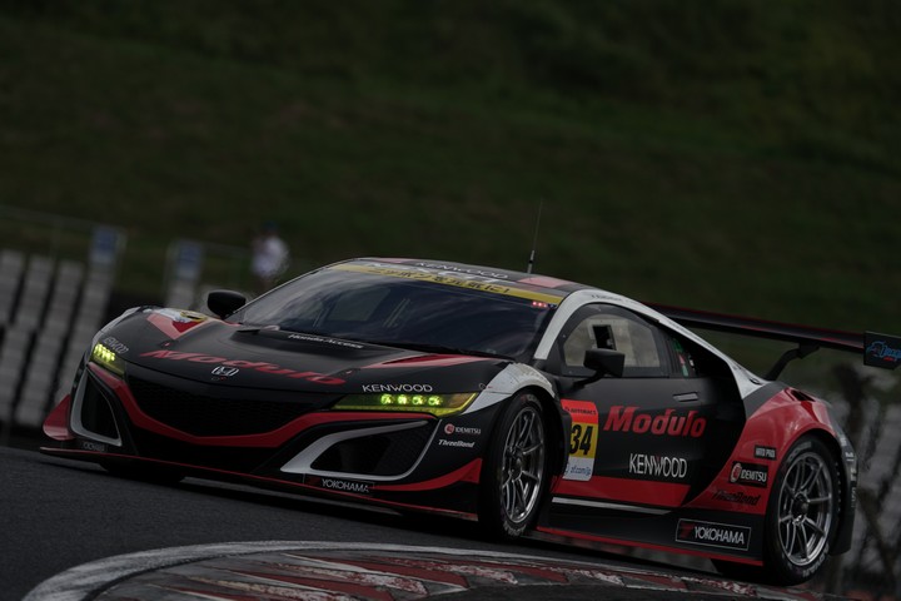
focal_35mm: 500
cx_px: 450
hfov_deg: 4.1
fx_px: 12513
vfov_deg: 2.7
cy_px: 300
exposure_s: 1/800
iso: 100
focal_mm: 500
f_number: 7.1
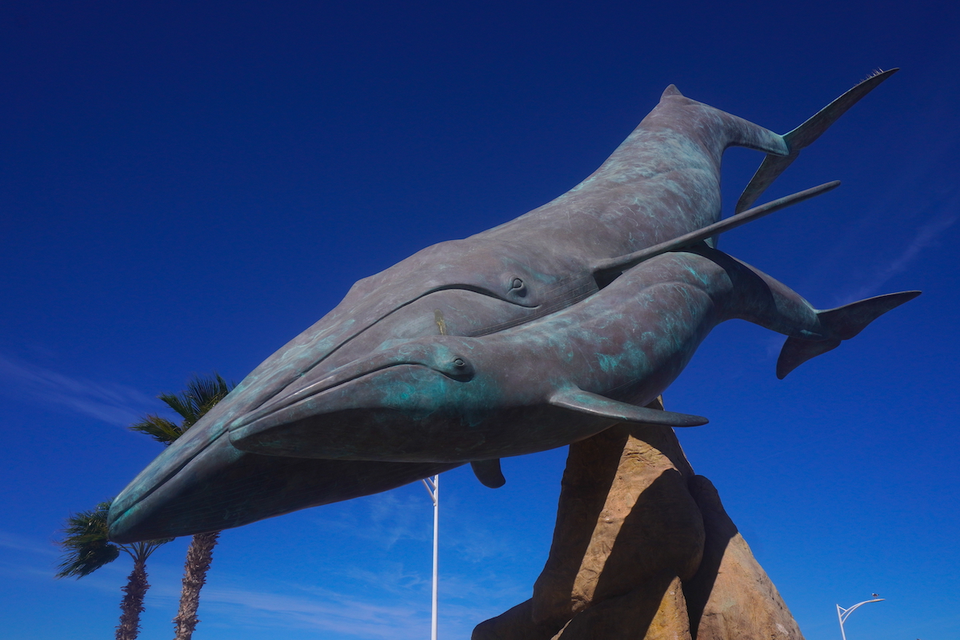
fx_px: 760
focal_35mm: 28
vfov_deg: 45.7
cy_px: 320
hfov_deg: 64.6
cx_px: 480
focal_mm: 19
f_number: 11
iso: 160
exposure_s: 1/640
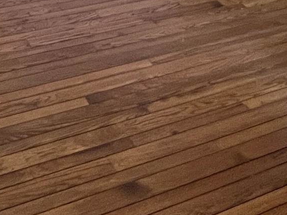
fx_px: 580
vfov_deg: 17.3
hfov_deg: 27.6
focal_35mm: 70
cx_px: 188
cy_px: -168
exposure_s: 1/60
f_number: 1.8
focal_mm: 1.57
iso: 200
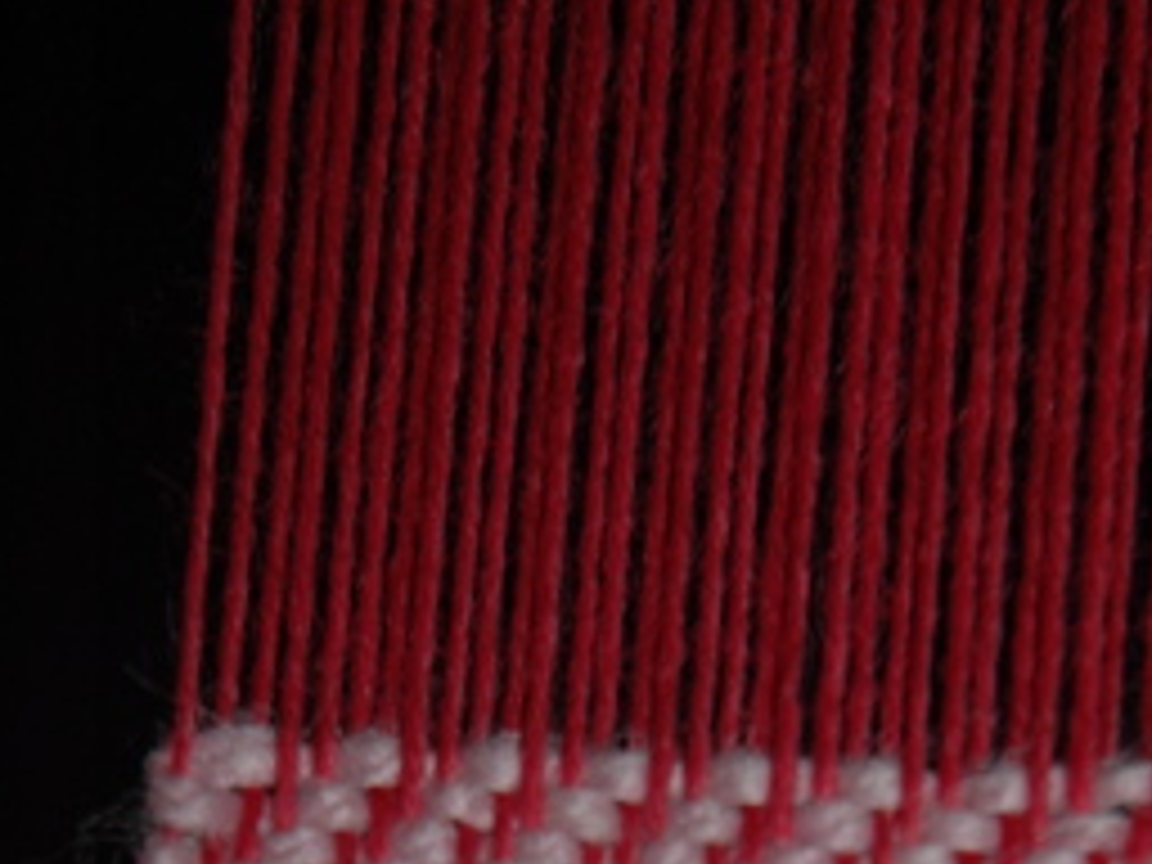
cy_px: 1310
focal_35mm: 252
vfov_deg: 5.8
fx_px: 8386
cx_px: 425
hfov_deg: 7.9
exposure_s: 1/60
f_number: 4.5
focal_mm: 70
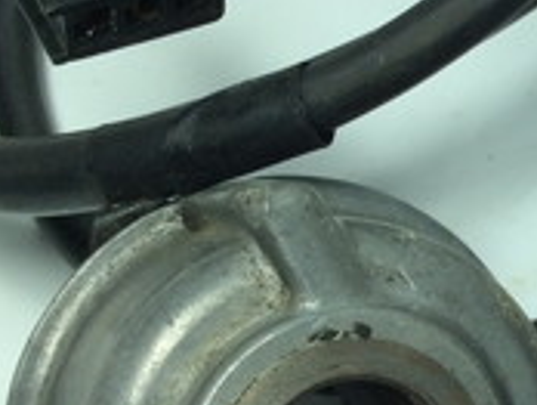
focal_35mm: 110
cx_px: 648
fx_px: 1709
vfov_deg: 13.5
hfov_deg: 17.1
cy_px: 170
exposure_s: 1/307
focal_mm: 3.3
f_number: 2.4
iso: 32
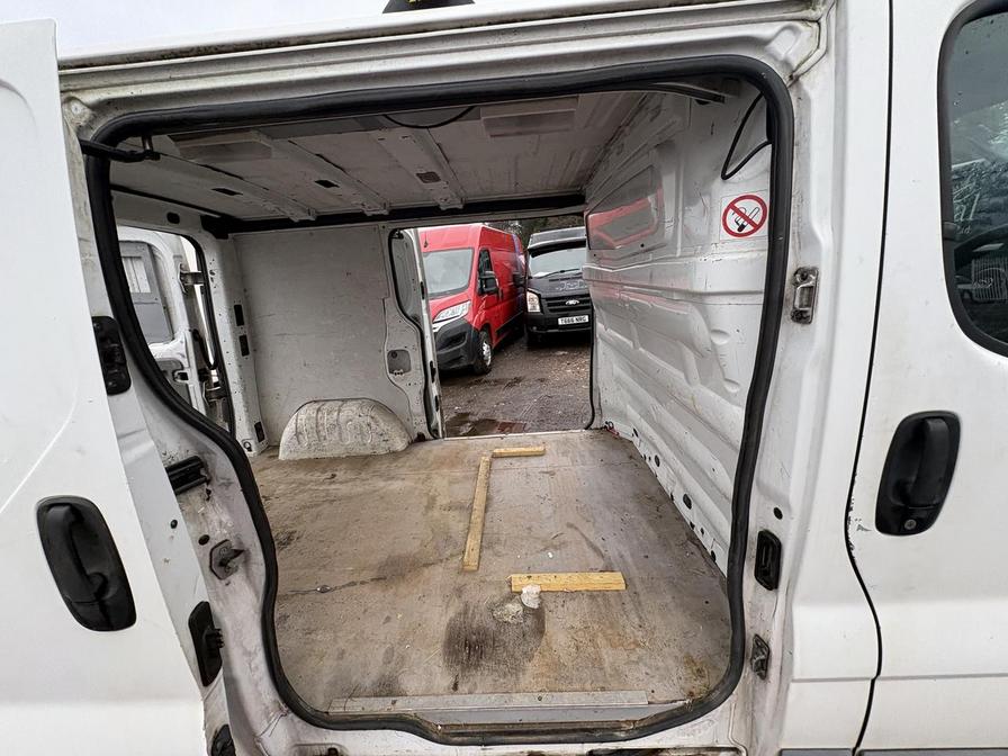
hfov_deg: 102.1
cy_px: 378
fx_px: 408
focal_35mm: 14
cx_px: 504
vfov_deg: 85.7
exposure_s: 1/99
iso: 40
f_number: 2.2
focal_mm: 2.22
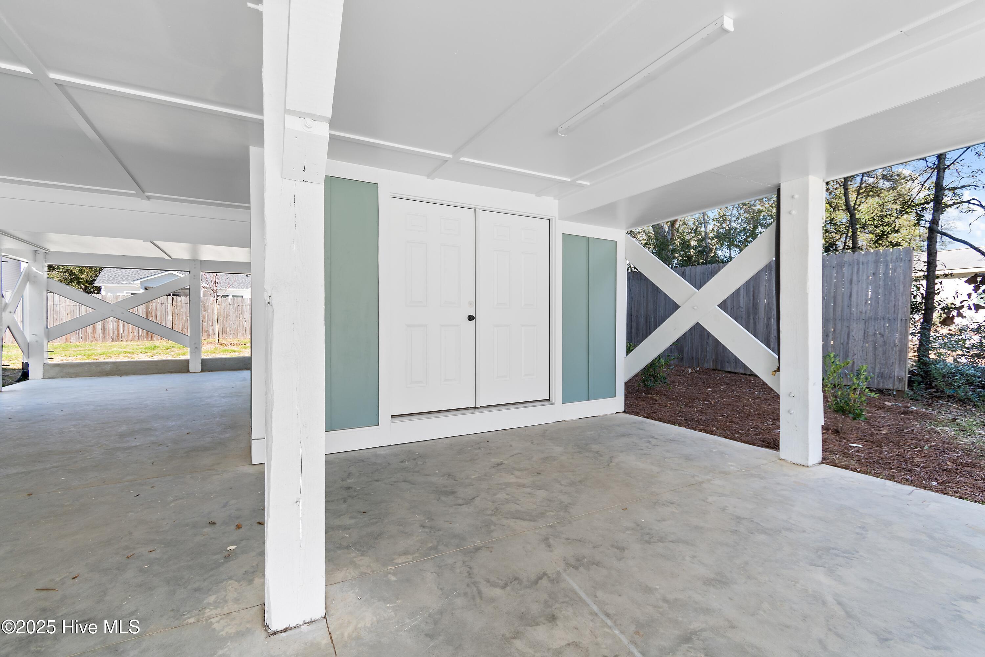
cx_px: 492
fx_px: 410
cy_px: 328
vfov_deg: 77.3
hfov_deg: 100.4
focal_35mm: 15
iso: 100
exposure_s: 1/50
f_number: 4.5
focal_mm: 10
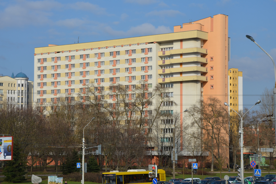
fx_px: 598
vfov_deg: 17.5
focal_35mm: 78
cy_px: 92
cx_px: 138
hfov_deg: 26.0
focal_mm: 52
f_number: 9
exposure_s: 1/320
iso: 100
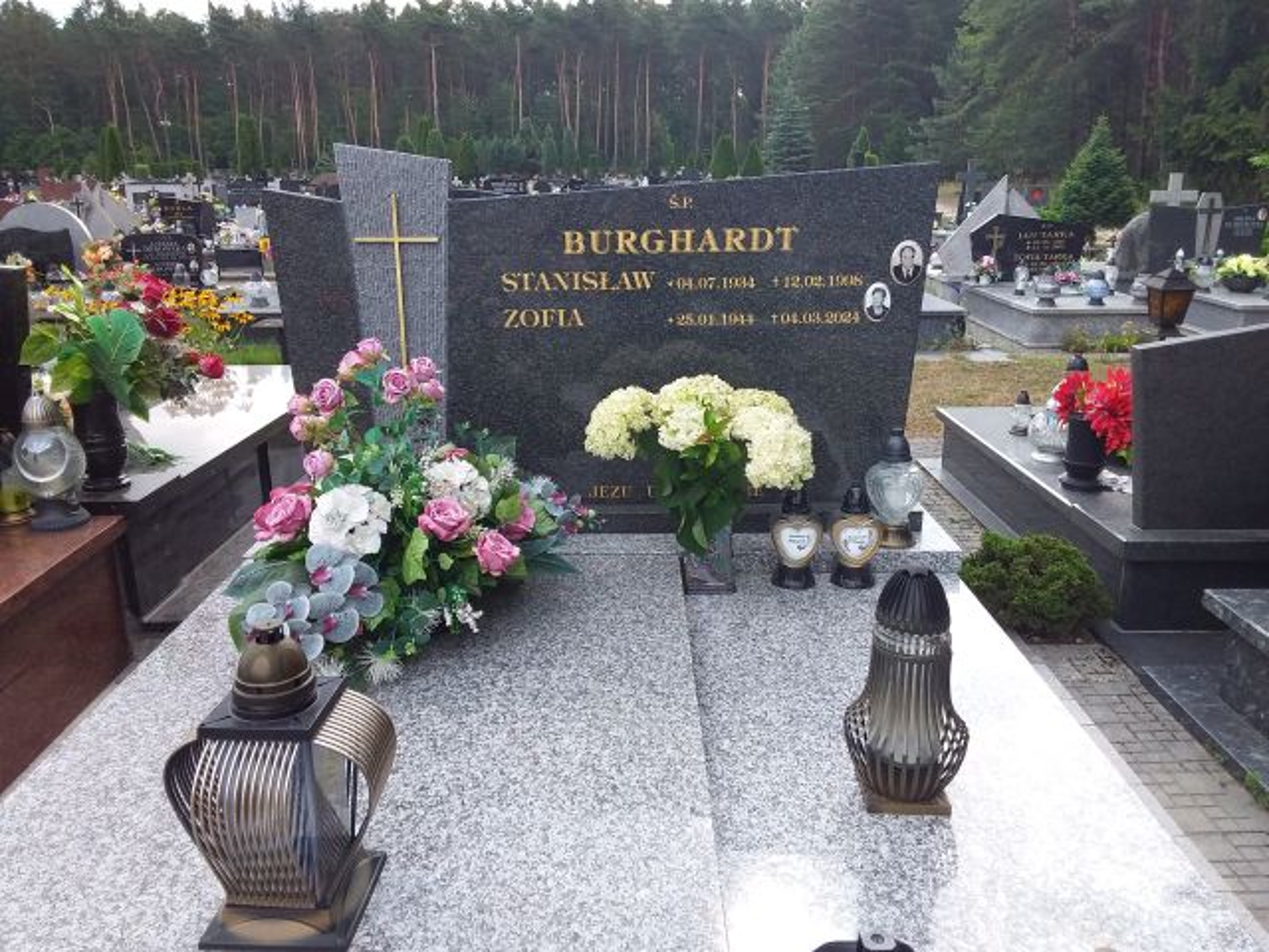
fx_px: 1026
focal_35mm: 28
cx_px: 634
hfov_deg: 63.4
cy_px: 476
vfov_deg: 49.7
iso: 40
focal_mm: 2.91
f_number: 1.9
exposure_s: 1/377
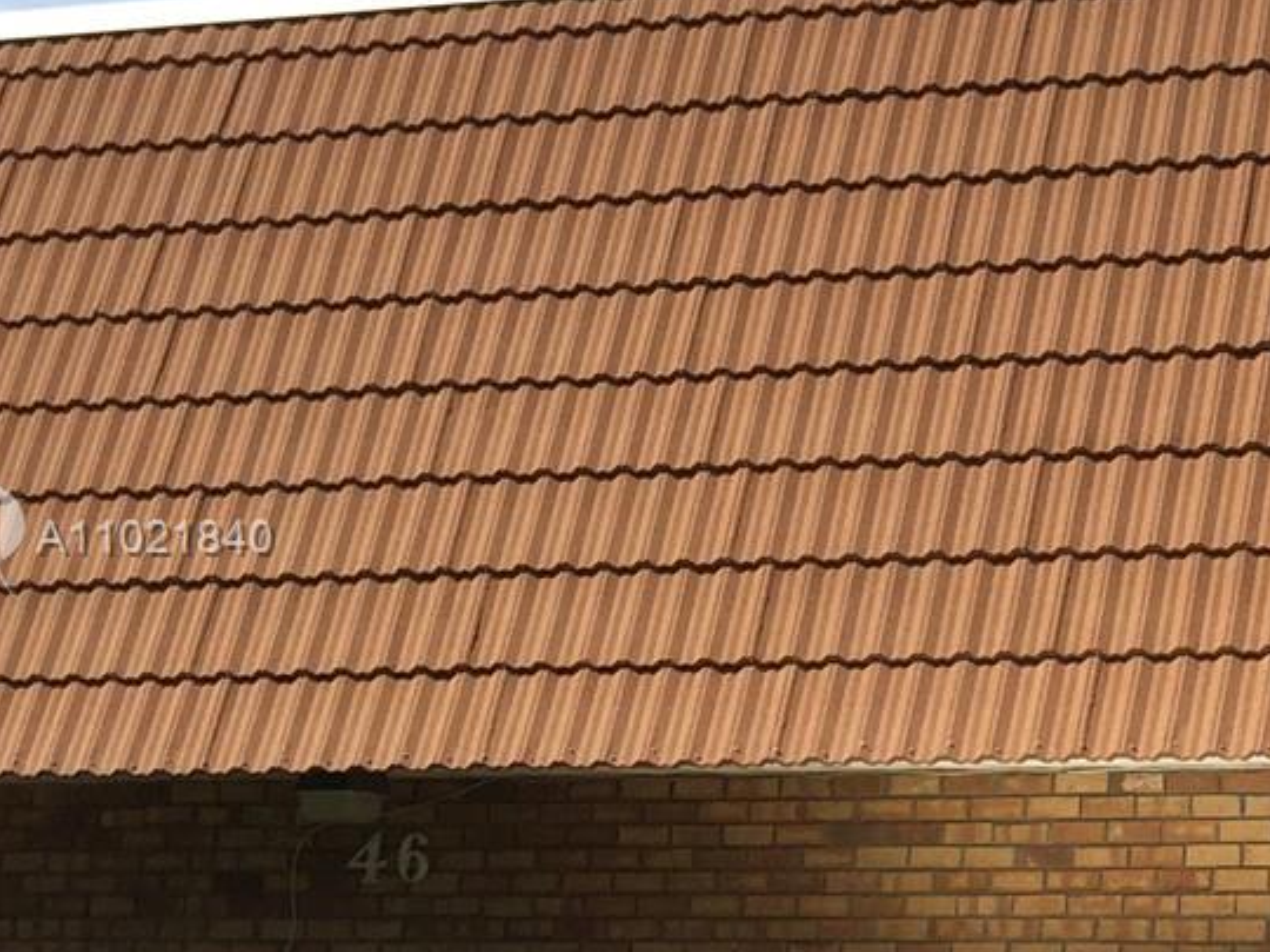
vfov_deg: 17.2
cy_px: 541
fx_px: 3155
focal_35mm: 86
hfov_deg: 20.2
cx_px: 1783
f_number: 2.2
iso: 32
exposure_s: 1/1883
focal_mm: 4.15
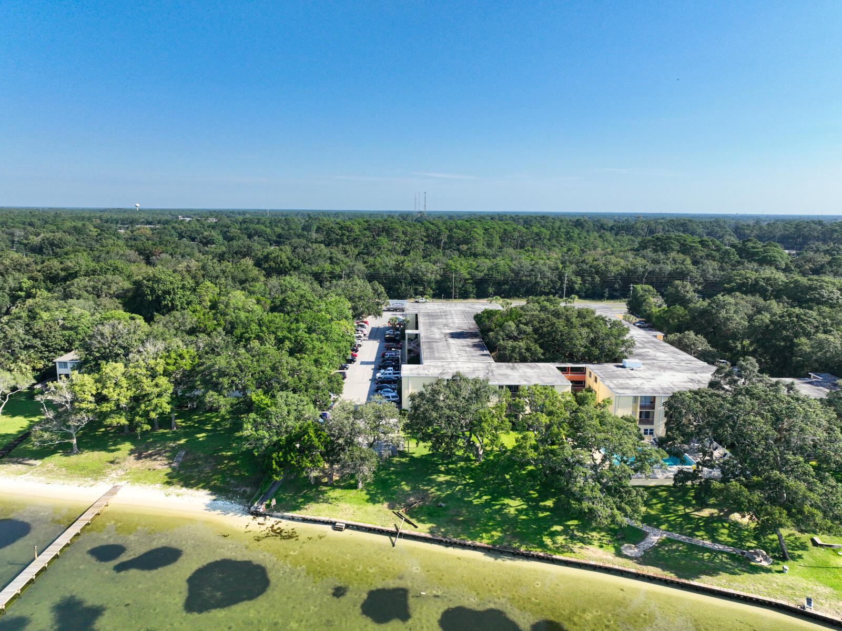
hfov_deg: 71.6
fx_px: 584
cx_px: 421
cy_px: 316
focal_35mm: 24
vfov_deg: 56.8
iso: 170
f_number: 2.8
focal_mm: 12.29
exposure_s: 1/2000
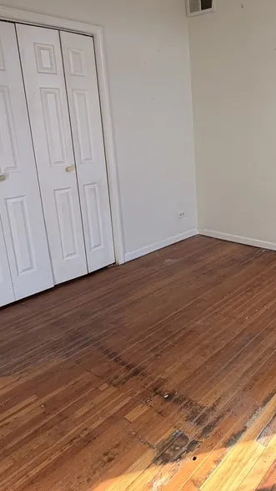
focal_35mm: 28
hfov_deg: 39.1
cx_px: 238
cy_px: 205
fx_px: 364
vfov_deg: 67.5
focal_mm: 2.22
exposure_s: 1/121
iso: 64
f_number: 2.2
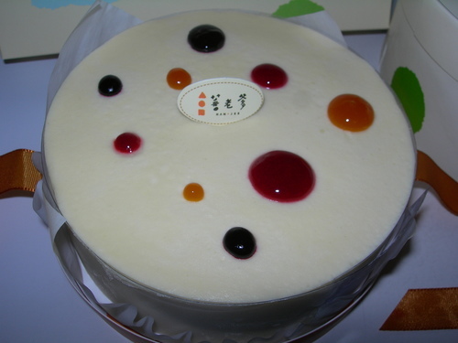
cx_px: 229
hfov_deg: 49.0
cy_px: 172
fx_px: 503
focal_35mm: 38
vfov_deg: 37.7
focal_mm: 7.8
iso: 50
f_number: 4.8
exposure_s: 1/60.1
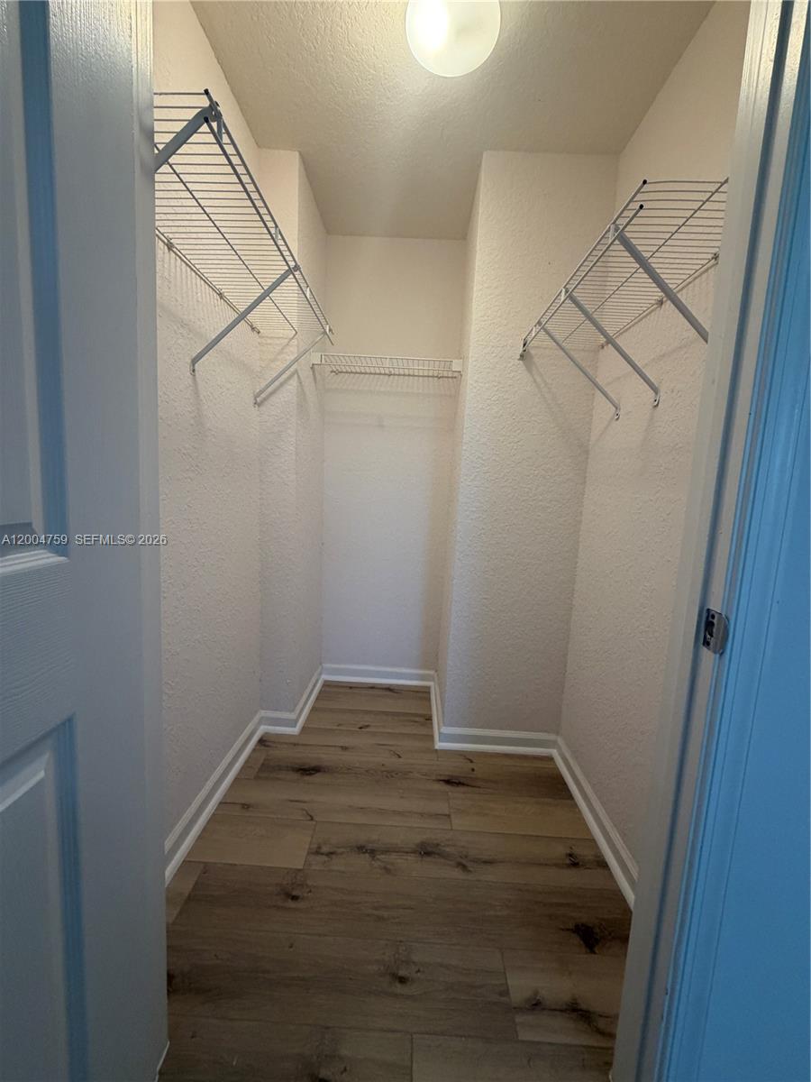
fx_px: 437
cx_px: 406
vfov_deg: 102.1
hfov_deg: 85.7
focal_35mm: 14
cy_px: 541
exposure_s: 1/120
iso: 250
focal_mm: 2.22
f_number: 2.2
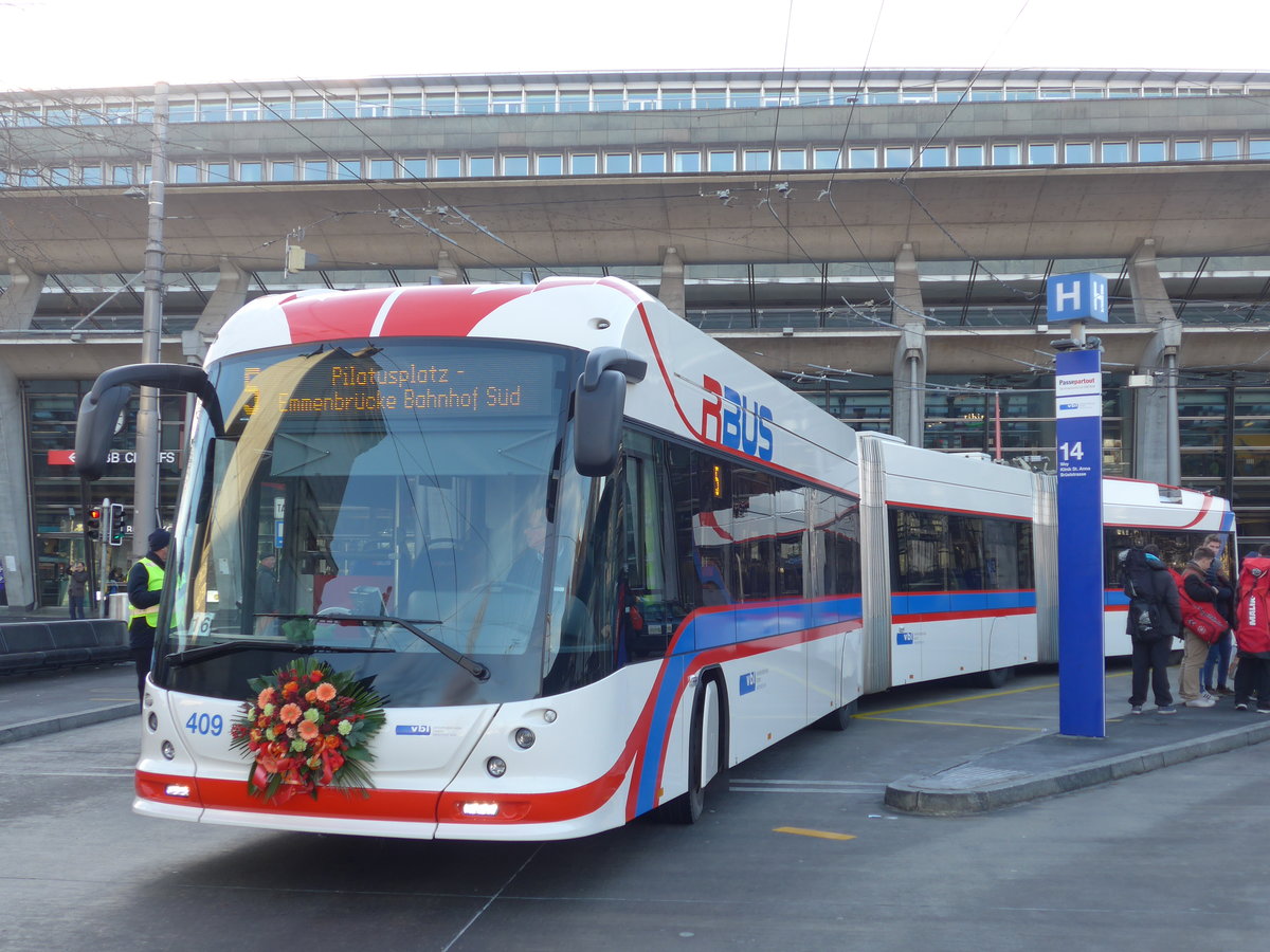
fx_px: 1504
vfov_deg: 35.1
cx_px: 635
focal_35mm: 41
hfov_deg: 45.8
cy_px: 476
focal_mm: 8.4
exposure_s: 1/160
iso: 80
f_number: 2.8
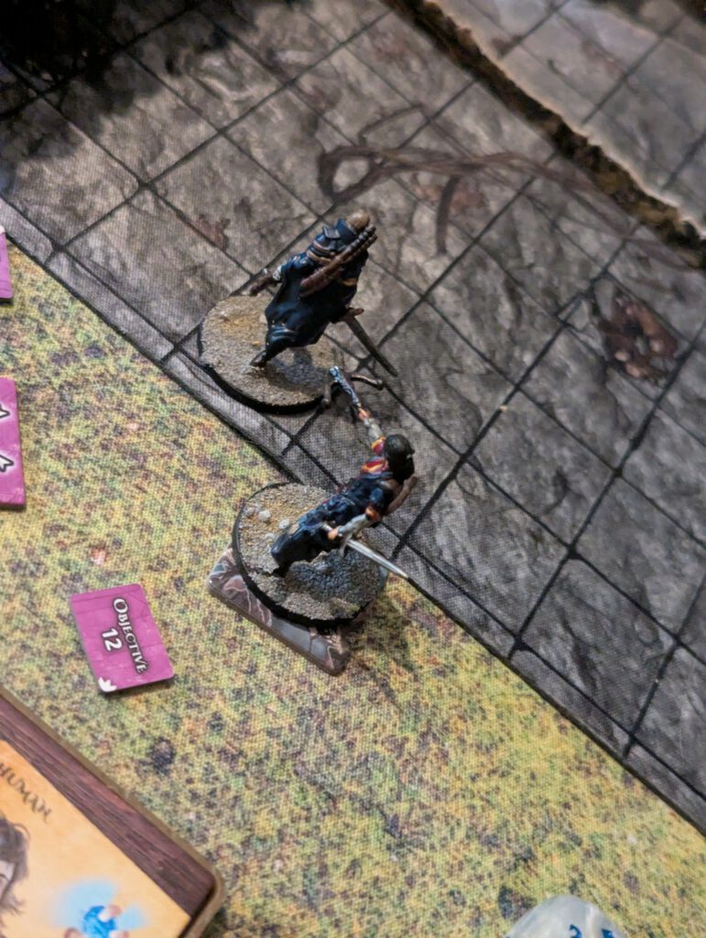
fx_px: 1302
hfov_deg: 30.3
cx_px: 353
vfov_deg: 39.6
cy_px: 469
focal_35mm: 48
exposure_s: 1/20
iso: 1211
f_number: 1.85
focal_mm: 6.81
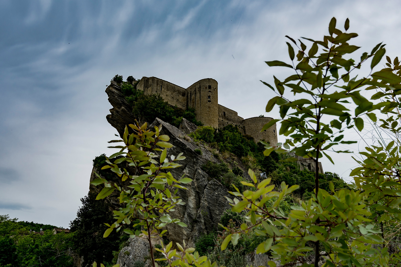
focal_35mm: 30
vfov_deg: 43.6
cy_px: 134
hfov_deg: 61.9
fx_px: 334
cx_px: 200
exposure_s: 1/60
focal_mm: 20
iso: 100
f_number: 9
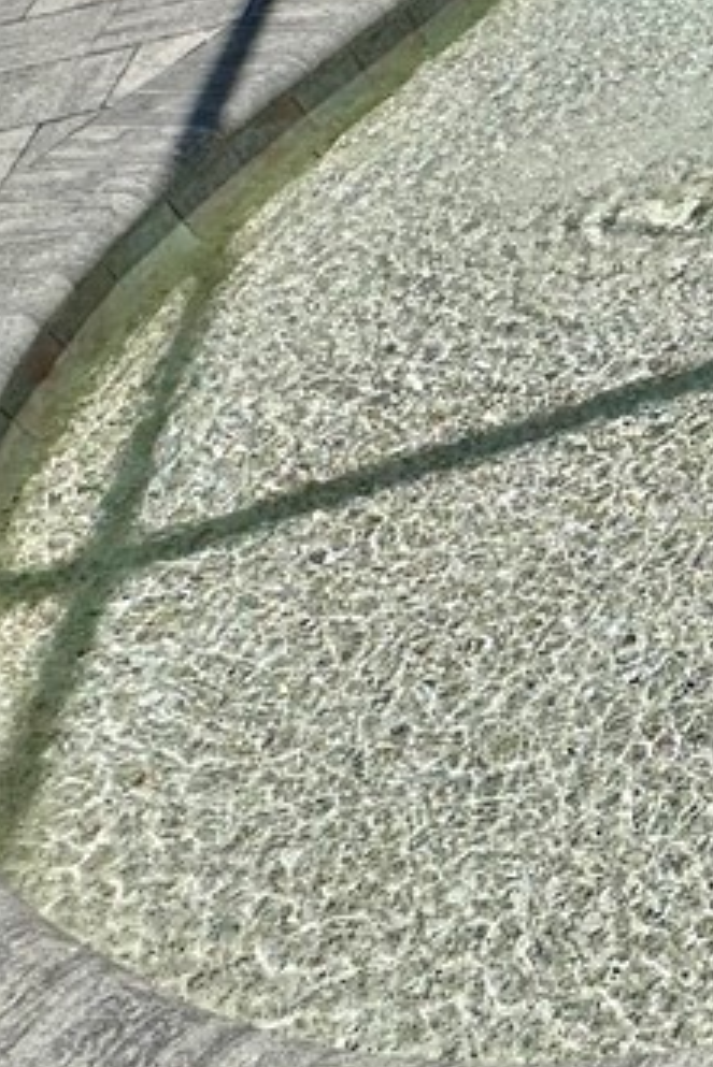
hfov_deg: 18.3
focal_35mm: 45
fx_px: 1335
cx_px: 1465
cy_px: 132
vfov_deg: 40.7
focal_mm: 2.22
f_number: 2.2
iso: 50
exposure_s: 1/2747
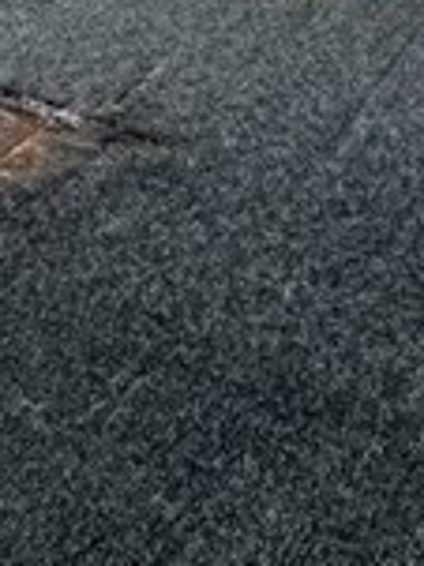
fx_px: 1554
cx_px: -1017
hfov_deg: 9.6
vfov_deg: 16.9
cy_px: -461
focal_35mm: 95
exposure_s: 1/120
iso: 160
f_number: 2.2
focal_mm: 2.22
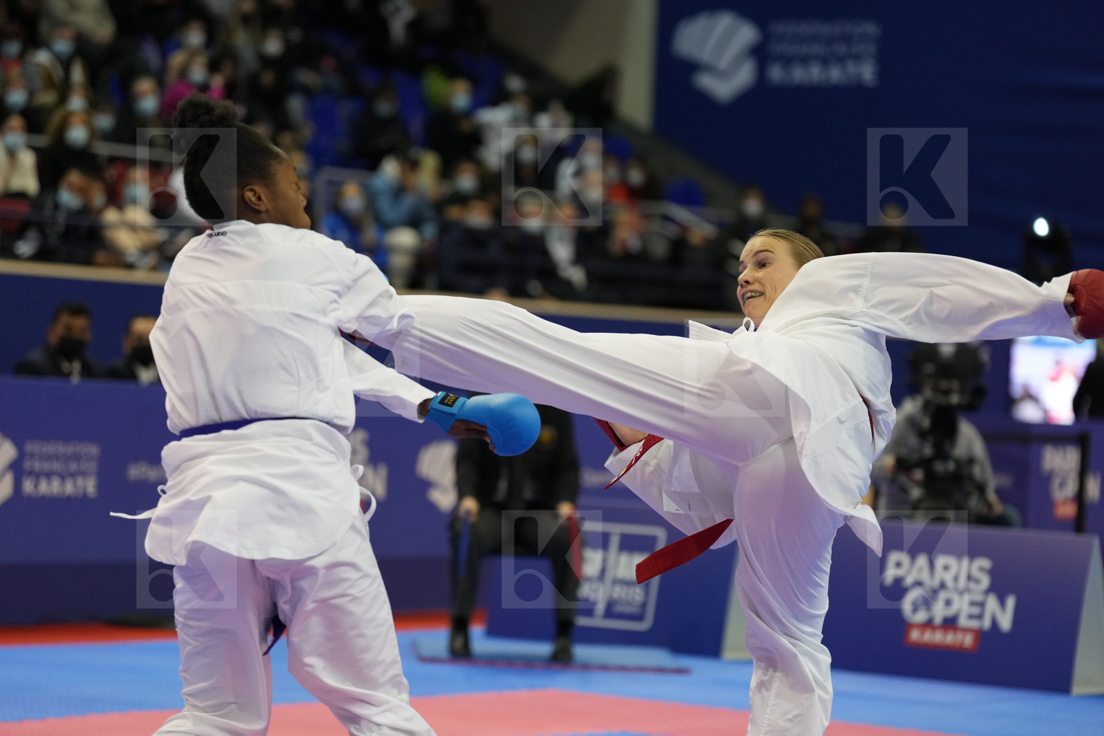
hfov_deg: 16.3
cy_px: 368
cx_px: 552
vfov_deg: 10.9
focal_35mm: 126
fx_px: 3863
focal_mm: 126
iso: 3200
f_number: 2.8
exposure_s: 1/1000
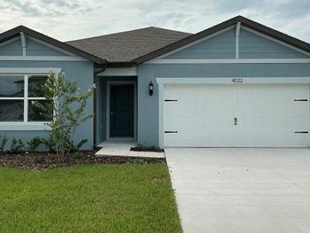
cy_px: 105
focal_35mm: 40
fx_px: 358
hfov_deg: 46.8
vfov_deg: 36.0
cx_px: 150
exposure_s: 1/3788
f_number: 1.8
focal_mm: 3
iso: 25
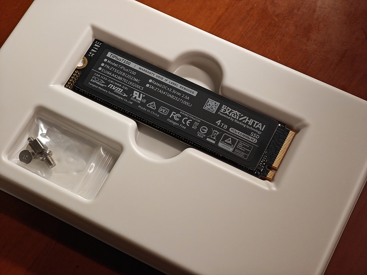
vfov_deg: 19.6
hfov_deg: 26.0
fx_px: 795
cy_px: 138
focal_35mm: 75
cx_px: 184
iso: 640
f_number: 1.8
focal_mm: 12.28
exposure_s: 1/100
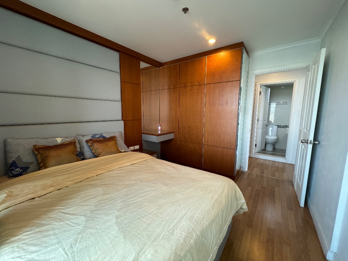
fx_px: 141
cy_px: 130
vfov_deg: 85.7
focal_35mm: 14
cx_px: 174
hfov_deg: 102.1
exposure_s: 1/50
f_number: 2.2
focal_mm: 2.22
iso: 200
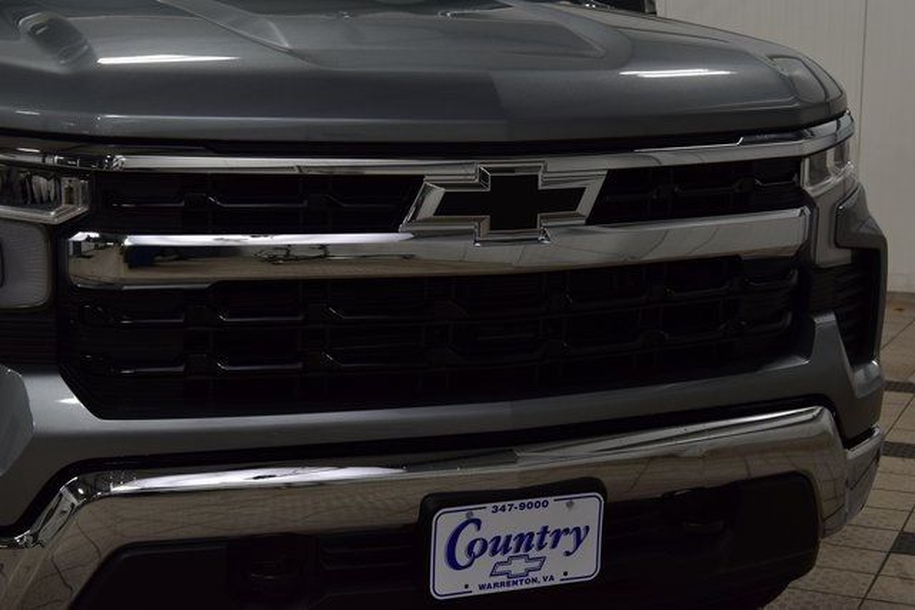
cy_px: 305
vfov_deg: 20.2
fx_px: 1716
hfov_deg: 29.9
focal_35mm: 68
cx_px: 458
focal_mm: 45
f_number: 8
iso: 1000
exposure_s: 1/60
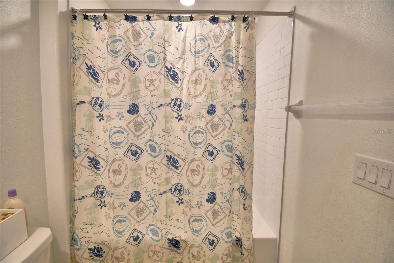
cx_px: 197
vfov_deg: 77.3
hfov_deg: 100.4
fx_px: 164
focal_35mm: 15
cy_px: 132
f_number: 4.5
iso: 400
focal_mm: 10
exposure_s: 1/100
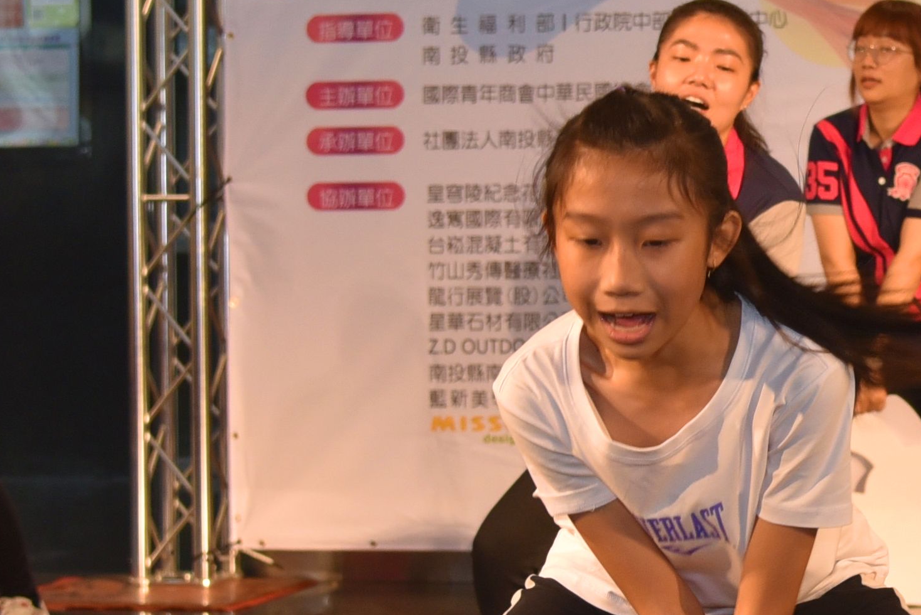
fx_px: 3250
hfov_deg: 15.8
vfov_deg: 10.8
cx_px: 926
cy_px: 270
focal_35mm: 127
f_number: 4
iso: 800
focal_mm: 31
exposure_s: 1/250
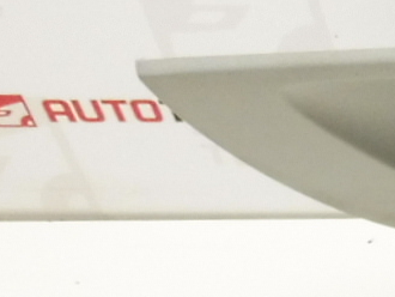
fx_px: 1770
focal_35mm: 155
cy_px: 296
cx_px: 968
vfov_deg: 9.5
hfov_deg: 10.7
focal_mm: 4.4
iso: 200
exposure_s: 1/60
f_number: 3.5
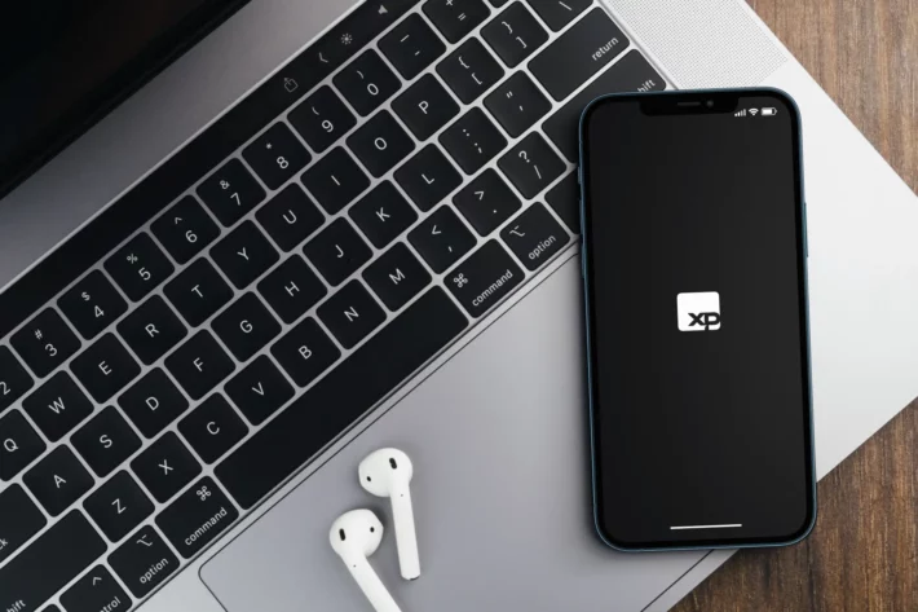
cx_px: 459
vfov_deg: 26.5
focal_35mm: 51
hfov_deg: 38.9
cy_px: 306
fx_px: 1300
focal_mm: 34
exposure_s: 1/40
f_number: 8
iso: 100
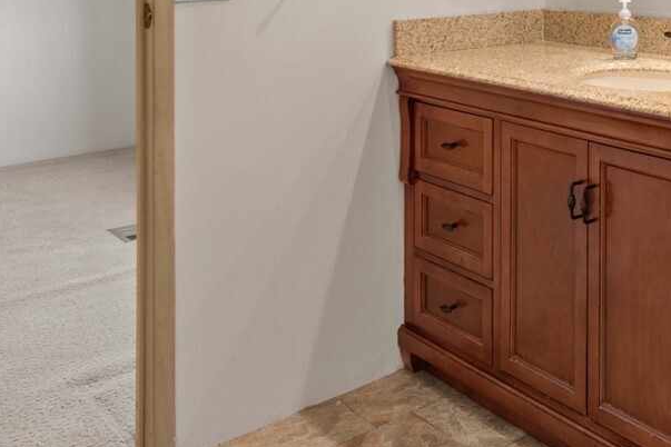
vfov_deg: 27.4
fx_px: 839
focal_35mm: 45
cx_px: 656
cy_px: -42
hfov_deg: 39.1
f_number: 8
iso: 200
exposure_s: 1.3
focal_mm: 16
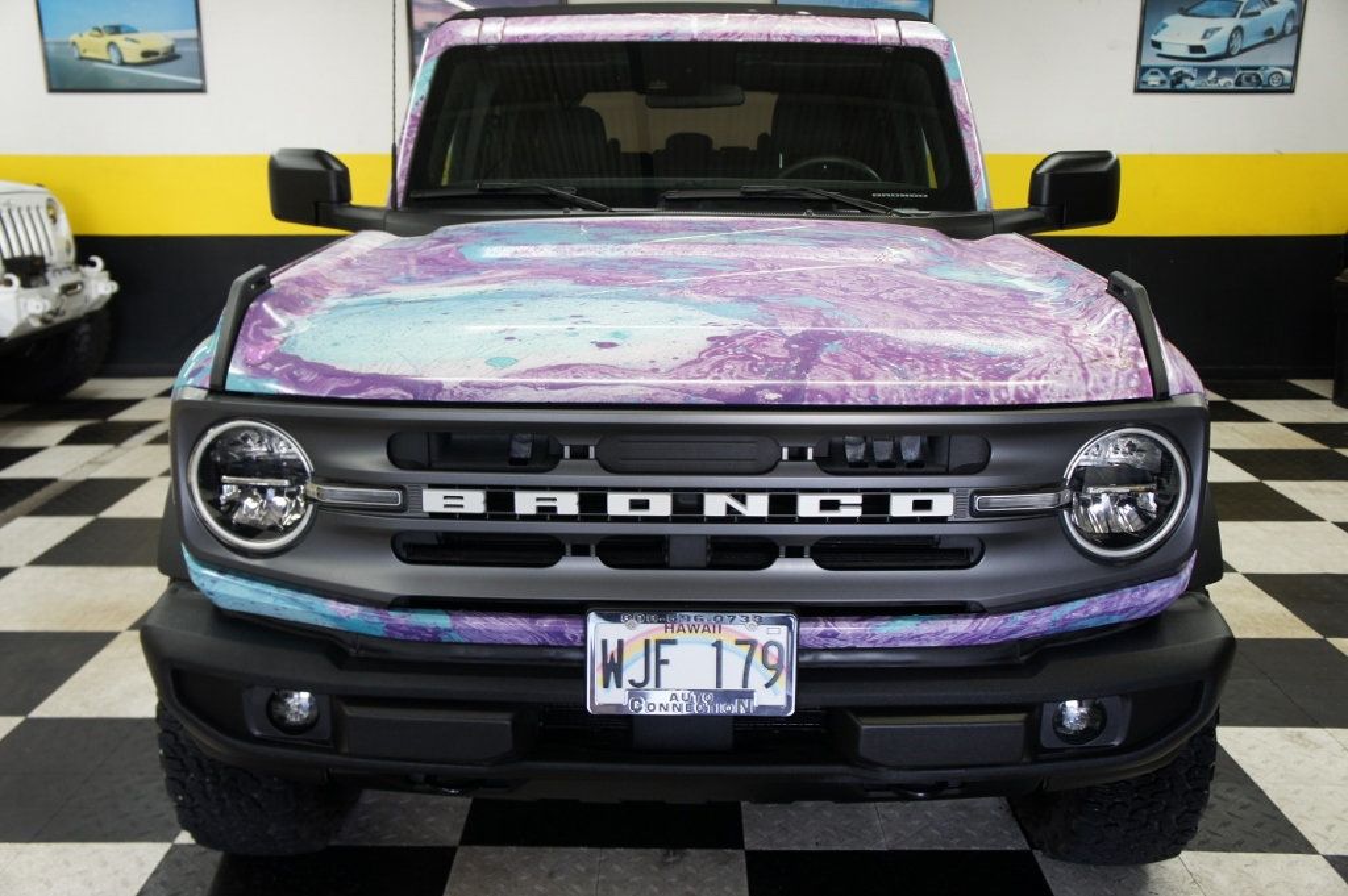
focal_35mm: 33
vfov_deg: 39.9
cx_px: 674
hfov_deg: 57.3
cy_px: 448
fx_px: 1235
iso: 320
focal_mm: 22
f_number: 4
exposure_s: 1/40
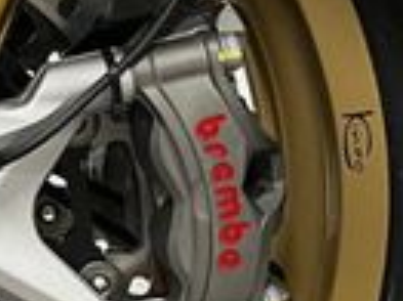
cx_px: -175
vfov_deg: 11.7
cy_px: 166
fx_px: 1477
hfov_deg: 14.6
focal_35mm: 127
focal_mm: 5.1
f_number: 1.6
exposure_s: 1/50
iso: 500
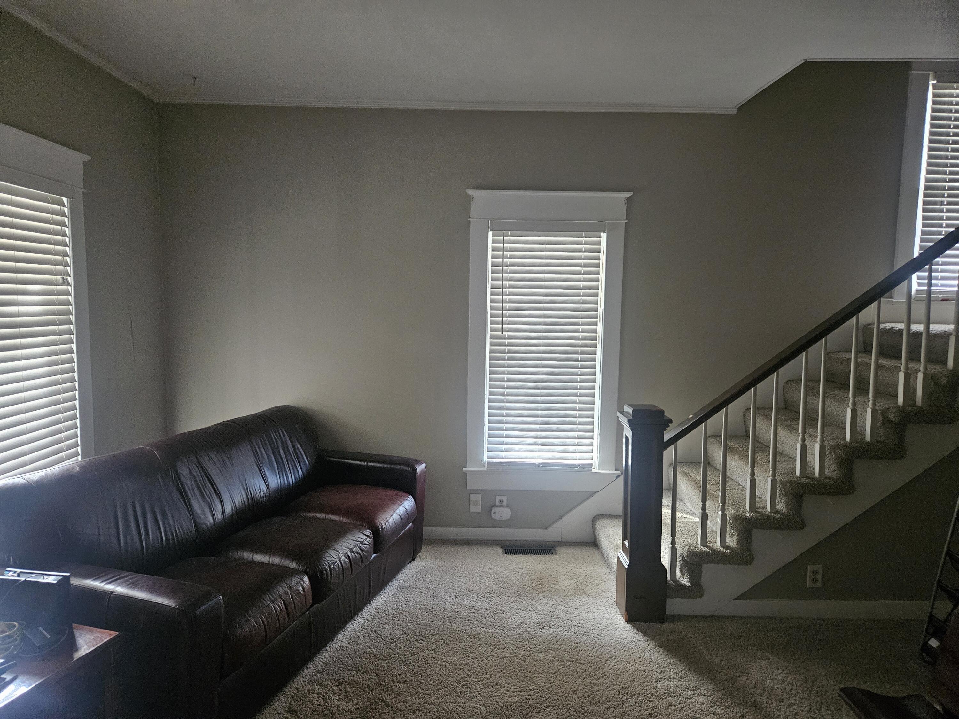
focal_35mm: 23
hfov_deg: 73.9
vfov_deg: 58.9
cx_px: 480
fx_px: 637
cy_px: 360
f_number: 1.8
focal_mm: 5.4
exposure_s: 1/60
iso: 800
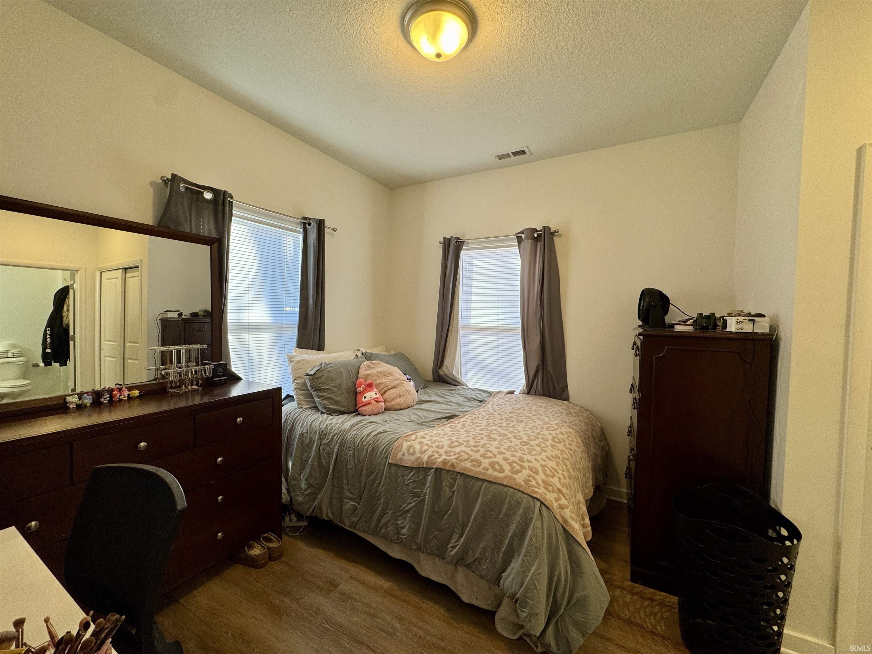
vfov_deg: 85.7
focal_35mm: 14
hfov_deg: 102.1
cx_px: 436
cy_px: 327
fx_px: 353
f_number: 2.2
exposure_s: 1/120
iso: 100
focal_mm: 2.22
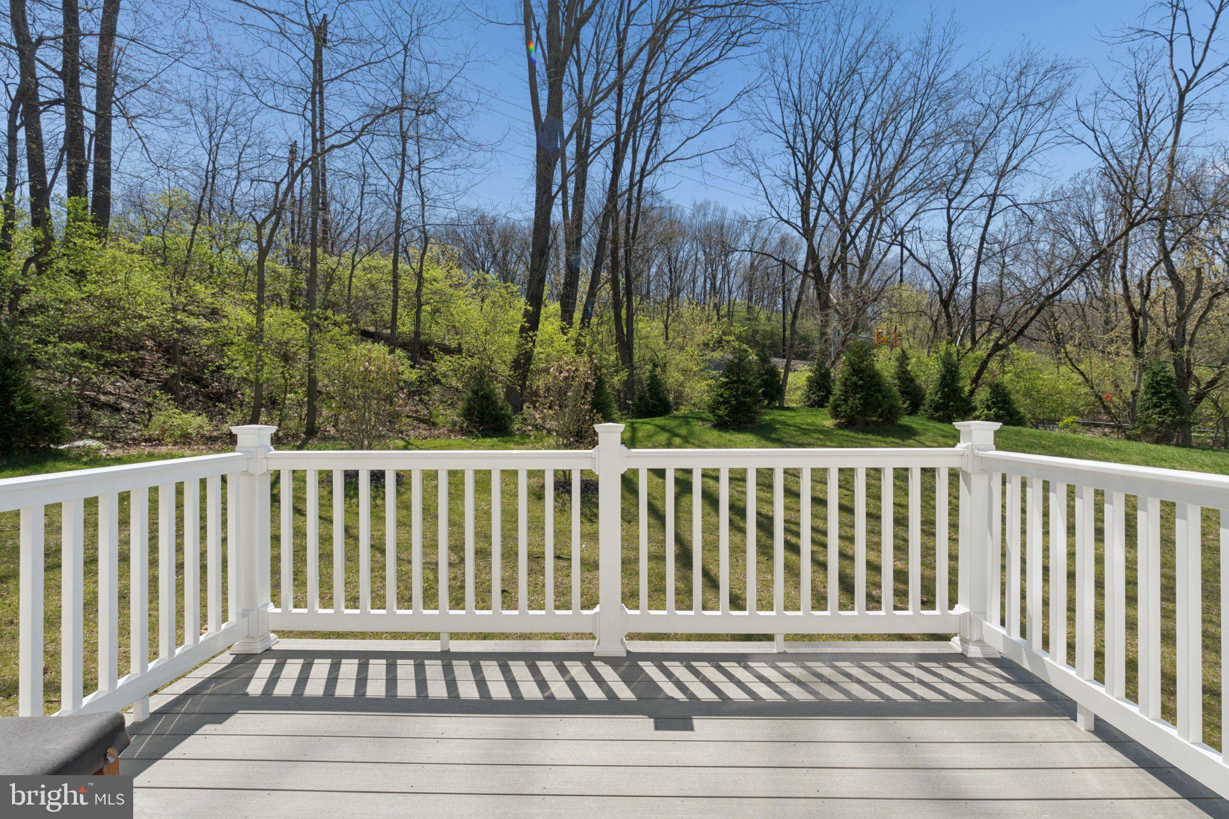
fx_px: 563
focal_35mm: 16
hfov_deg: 95.0
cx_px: 614
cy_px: 410
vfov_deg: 72.0
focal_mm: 11
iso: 400
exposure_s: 1/1250
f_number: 8
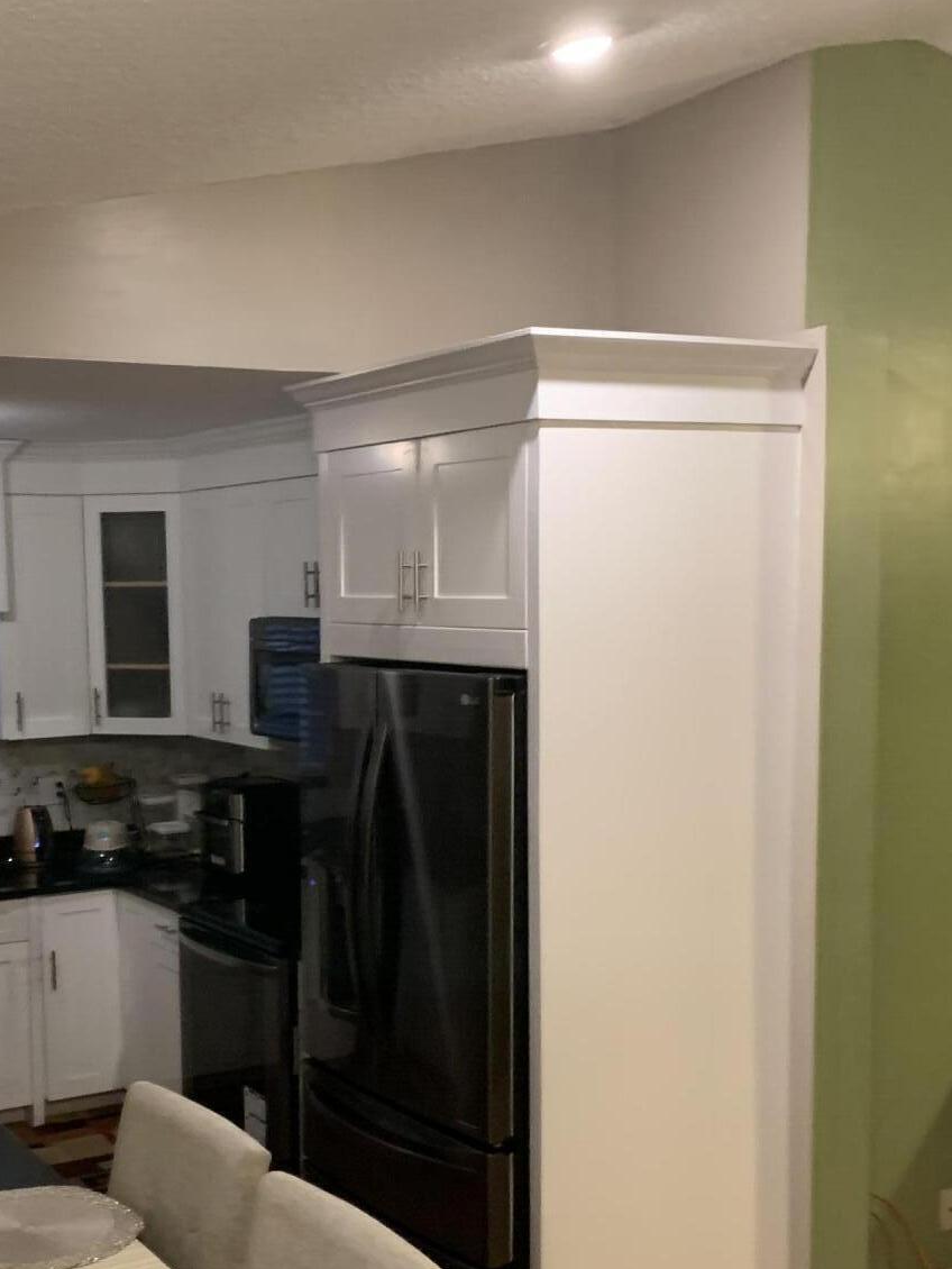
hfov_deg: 31.2
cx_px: 303
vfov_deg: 41.0
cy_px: 778
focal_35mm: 46
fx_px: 1686
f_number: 1.8
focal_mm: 4.25
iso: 250
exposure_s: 1/40
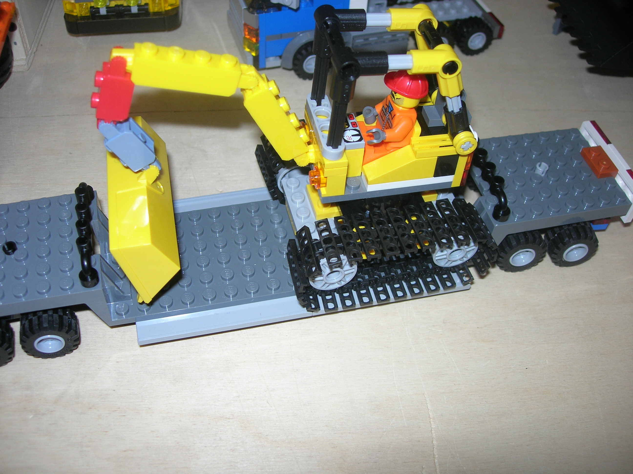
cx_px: 316
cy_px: 237
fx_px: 695
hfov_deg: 49.0
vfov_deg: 37.7
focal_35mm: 38
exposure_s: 1/60.1
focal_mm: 7.8
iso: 64
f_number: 2.8
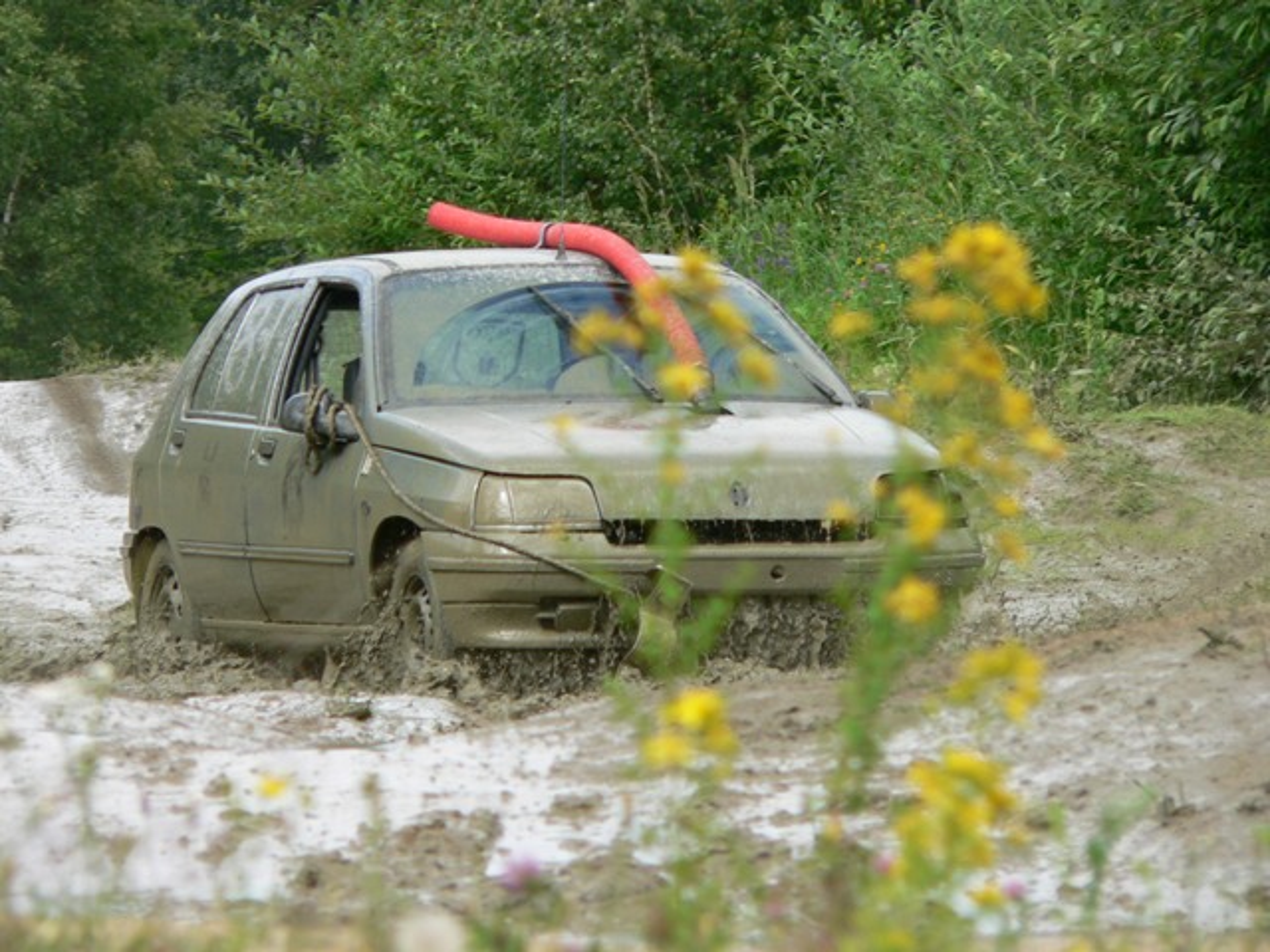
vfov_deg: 4.2
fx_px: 13098
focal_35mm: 357
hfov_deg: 5.6
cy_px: 476
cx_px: 635
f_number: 4
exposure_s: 1/320
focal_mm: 59.5
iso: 80
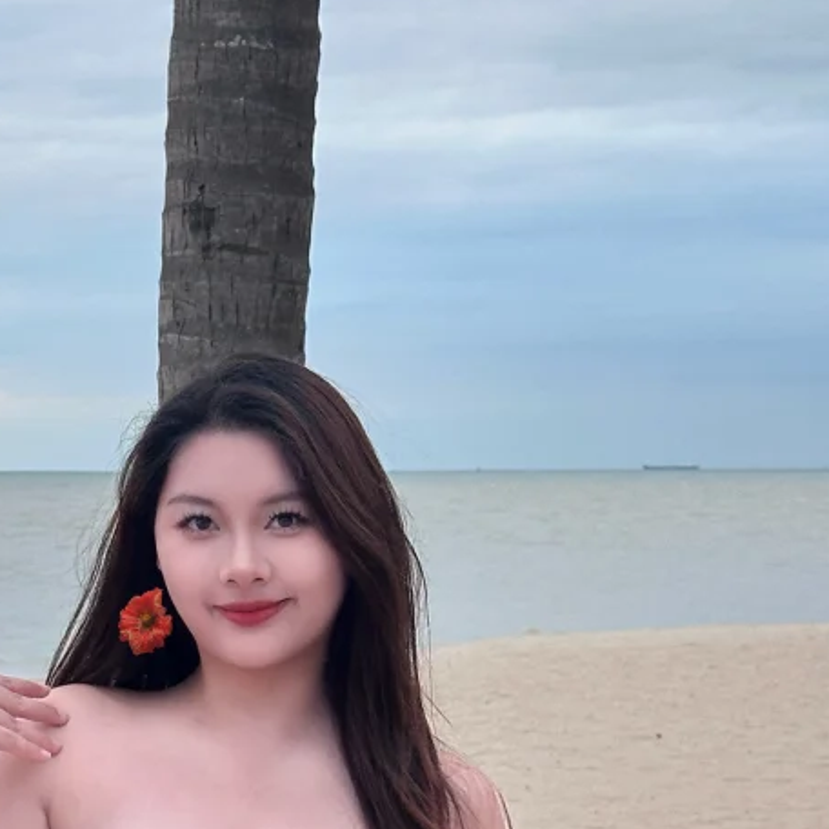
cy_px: 474
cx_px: 249
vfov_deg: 13.0
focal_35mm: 134
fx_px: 3631
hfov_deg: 13.0
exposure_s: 1/151
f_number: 1.78
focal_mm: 6.86
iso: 50
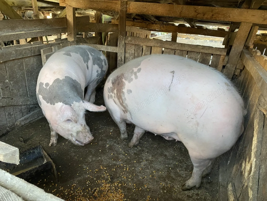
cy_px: 100
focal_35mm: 26
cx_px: 134
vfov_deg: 53.1
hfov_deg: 67.3
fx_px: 201
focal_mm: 4.25
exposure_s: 1/60
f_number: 1.8
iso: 320
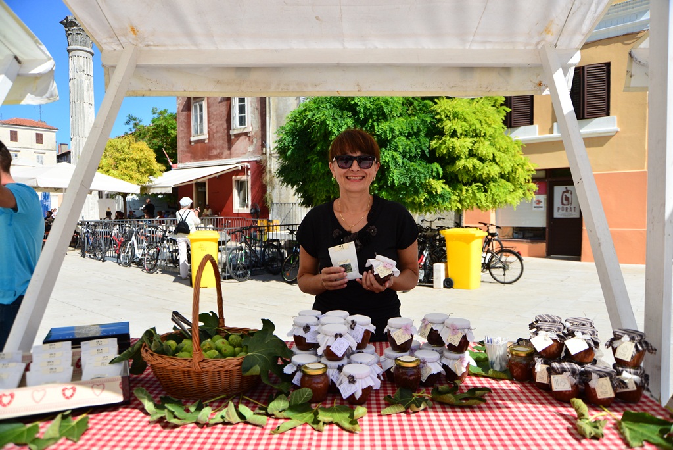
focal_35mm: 24
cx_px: 336
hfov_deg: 73.7
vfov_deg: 53.2
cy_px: 225
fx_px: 449
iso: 640
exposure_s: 1/3200
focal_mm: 24
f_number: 5.6
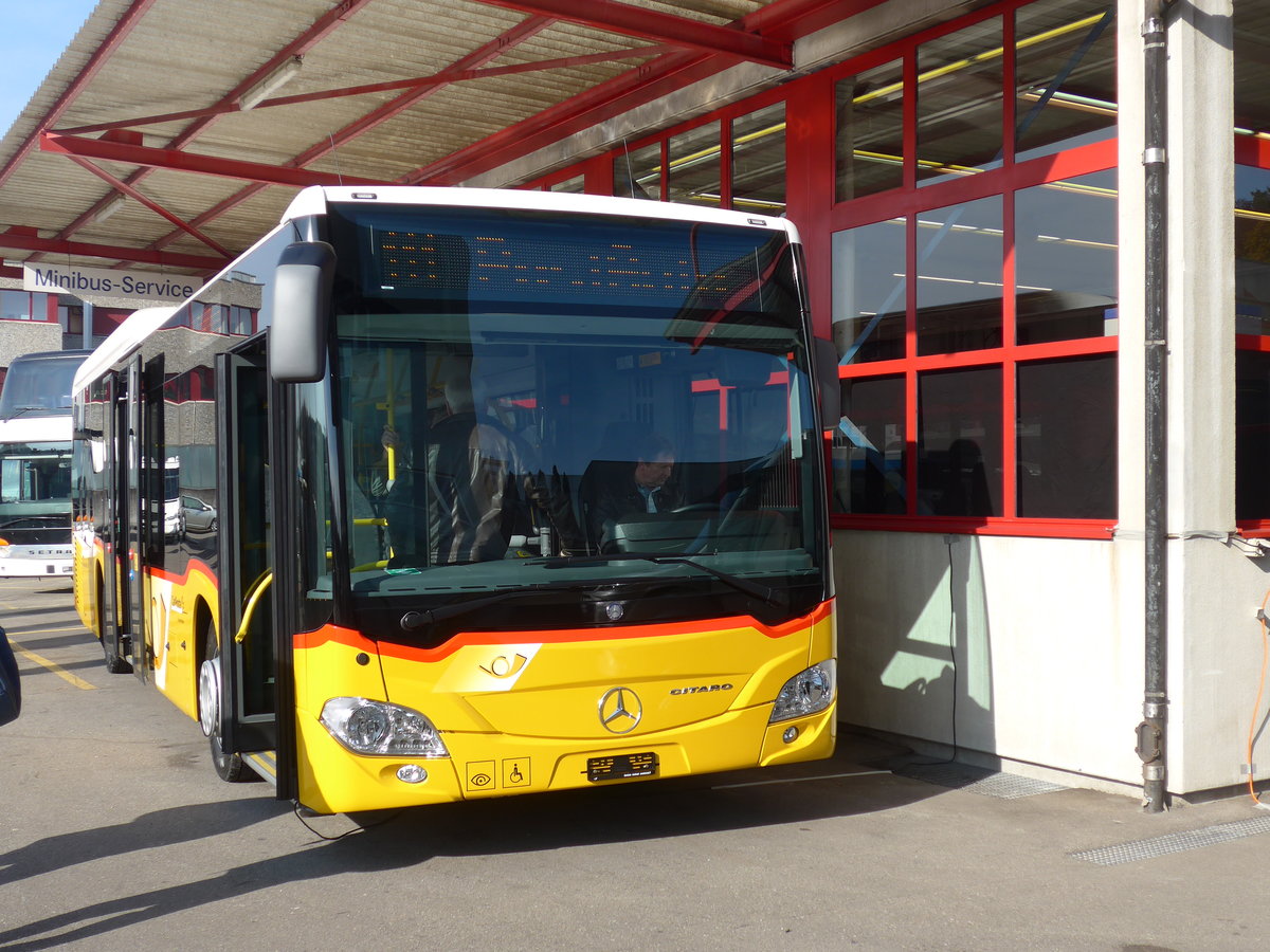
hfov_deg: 45.8
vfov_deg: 35.1
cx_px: 635
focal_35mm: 41
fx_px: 1504
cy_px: 476
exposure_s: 1/1000
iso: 80
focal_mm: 8.4
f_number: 2.8
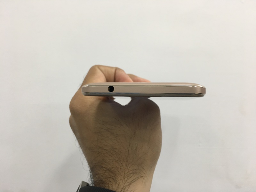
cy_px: 96
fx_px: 214
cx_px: 128
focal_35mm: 29
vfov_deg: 48.2
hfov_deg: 61.7
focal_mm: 4.15
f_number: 2.2
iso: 50
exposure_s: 1/33
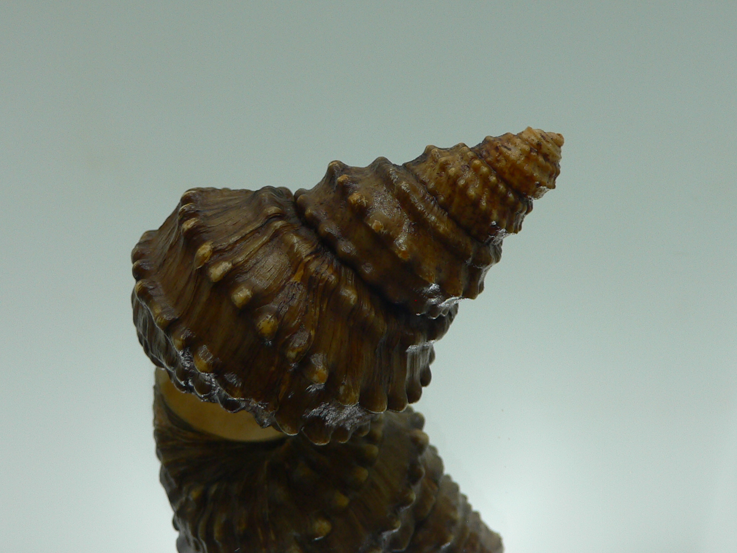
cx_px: 365
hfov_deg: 43.8
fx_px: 916
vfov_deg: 33.5
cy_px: 234
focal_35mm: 43
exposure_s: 1/80
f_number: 2.8
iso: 80
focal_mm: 4.6
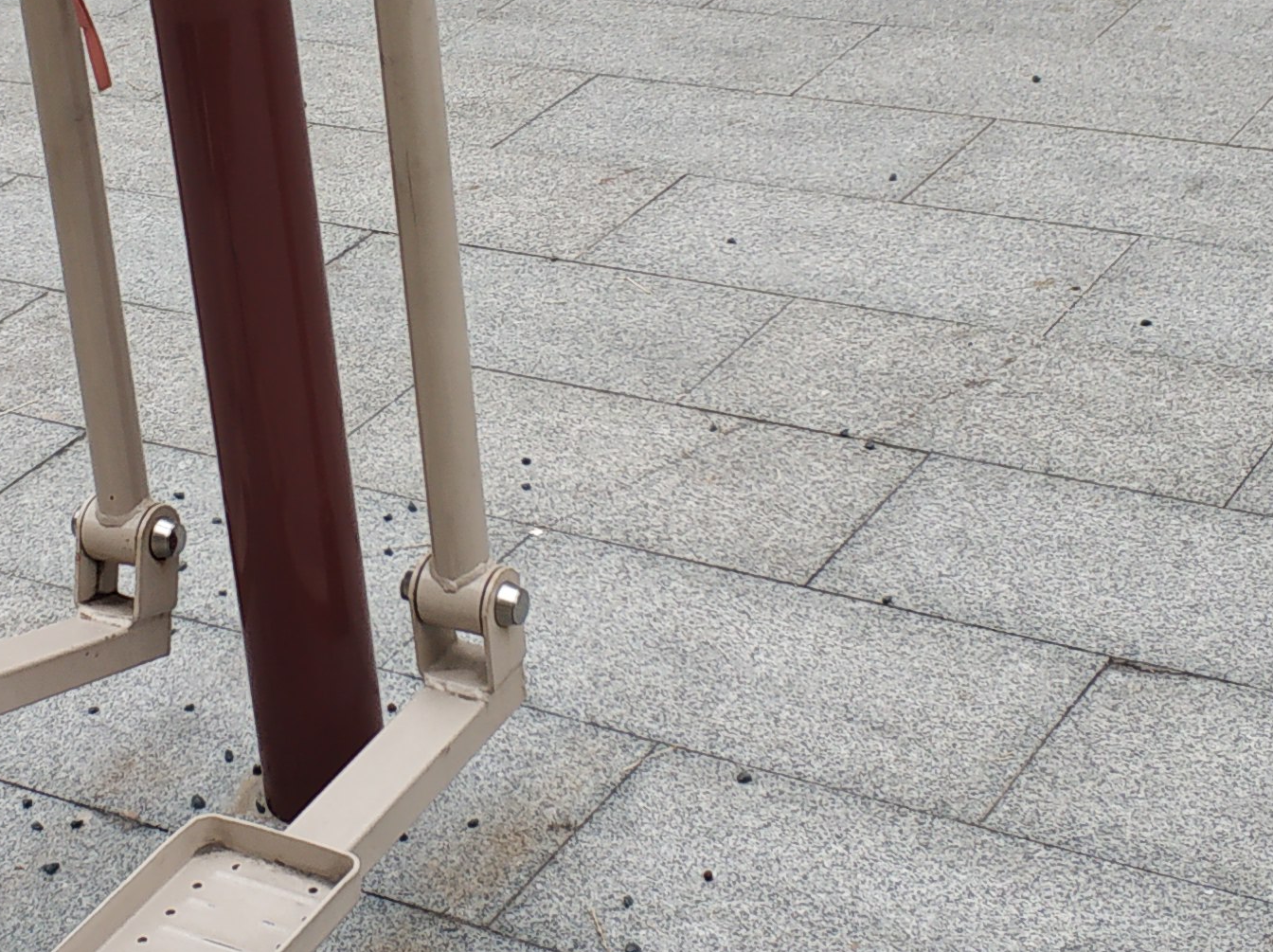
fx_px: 2976
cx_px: 352
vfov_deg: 18.1
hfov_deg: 23.9
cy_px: 225
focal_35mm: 81
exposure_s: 1/119
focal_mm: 3.82
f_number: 1.8
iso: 100
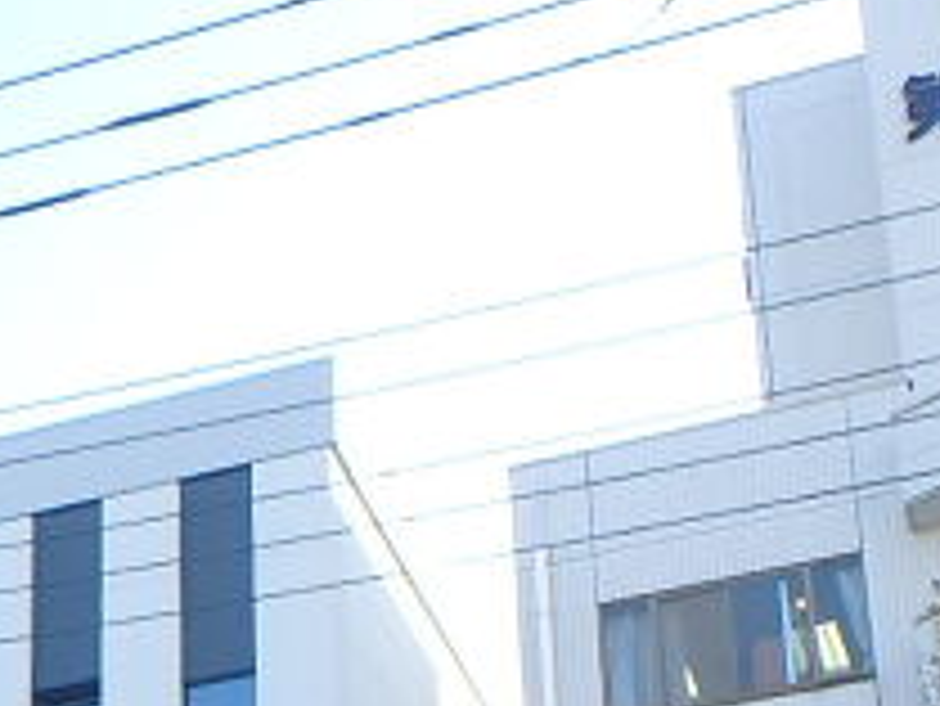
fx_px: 3097
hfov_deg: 16.8
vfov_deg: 12.1
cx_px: -36
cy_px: 1210
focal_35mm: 114
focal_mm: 4.5
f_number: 4.1
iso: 125
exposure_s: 1/250
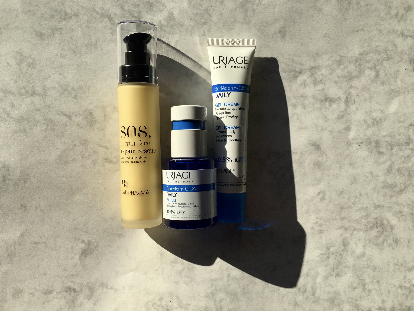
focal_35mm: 29
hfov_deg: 61.7
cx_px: 207
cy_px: 156
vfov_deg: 48.2
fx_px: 347
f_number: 2.2
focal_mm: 4.15
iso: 25
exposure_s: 1/1832
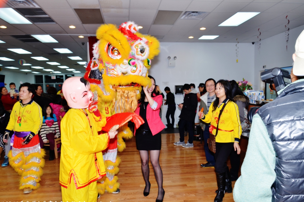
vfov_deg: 46.4
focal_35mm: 28
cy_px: 104
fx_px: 236
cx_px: 150
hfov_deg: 65.5
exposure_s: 1/60
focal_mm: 18
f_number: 7.1
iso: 200
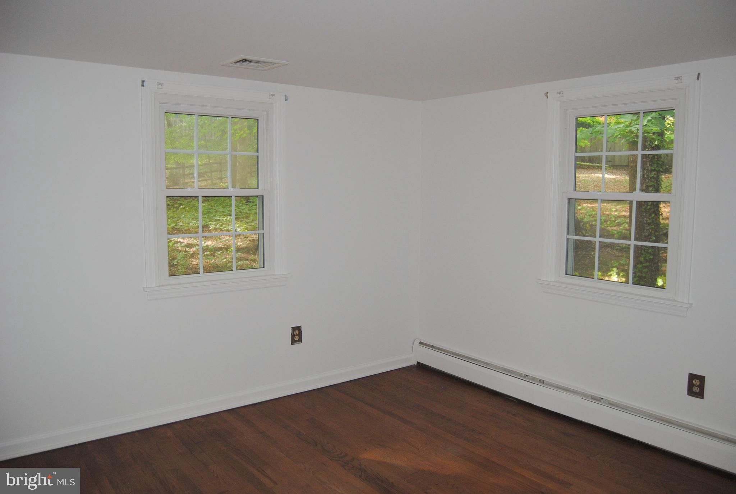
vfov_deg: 48.1
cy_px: 247
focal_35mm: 27
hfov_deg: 67.3
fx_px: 553
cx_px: 368
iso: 400
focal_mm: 18
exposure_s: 1/60
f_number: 4
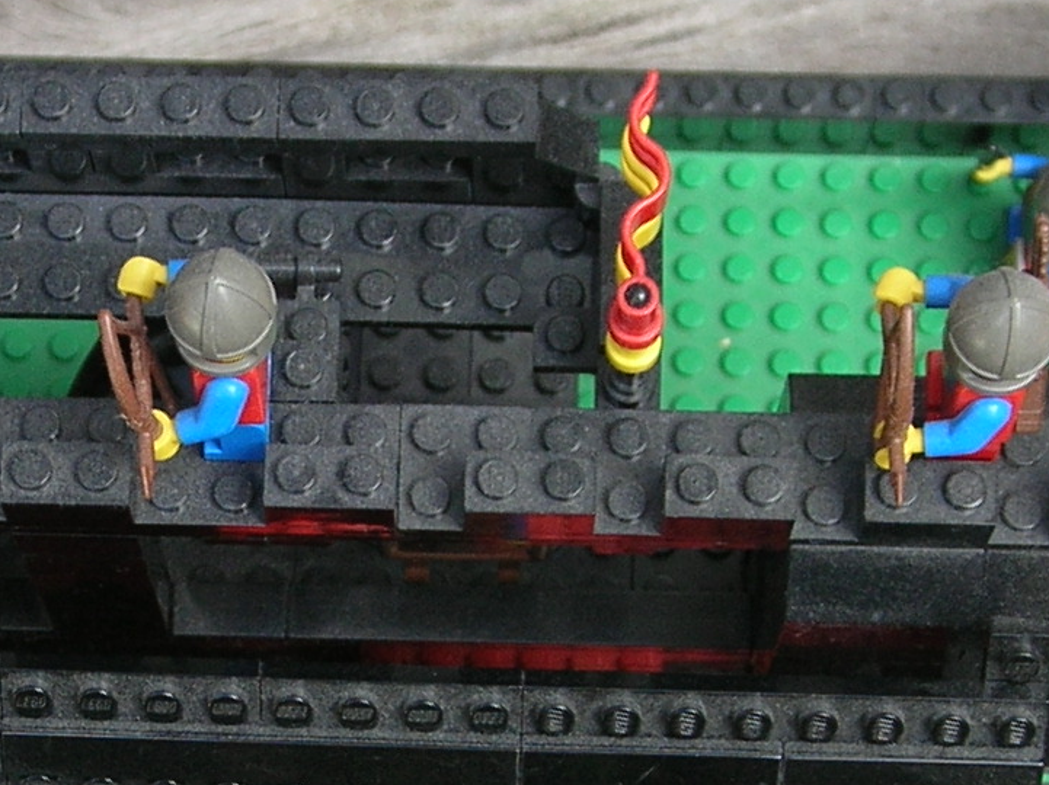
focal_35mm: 165
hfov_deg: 12.0
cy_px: 788
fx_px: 4998
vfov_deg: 8.9
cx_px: 311
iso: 50
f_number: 3
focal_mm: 8.7
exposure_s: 1/100
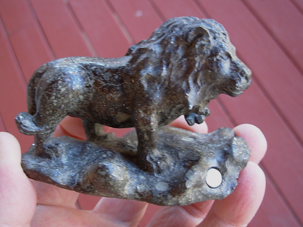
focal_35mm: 38
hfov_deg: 49.0
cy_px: 114
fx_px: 333
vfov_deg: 37.7
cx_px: 152
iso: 50
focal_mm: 6.3
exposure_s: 1/12
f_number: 2.9
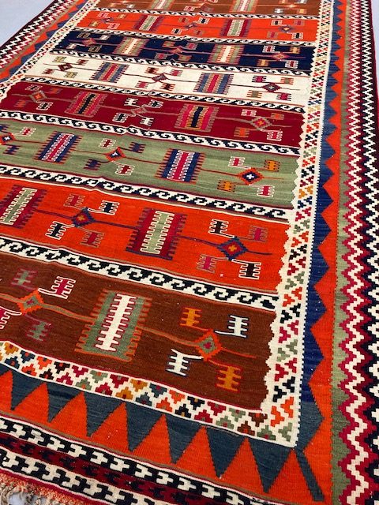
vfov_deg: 63.4
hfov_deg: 49.7
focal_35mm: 28
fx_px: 409
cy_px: 252
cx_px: 190
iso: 125
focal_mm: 3.99
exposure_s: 1/50
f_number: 1.8
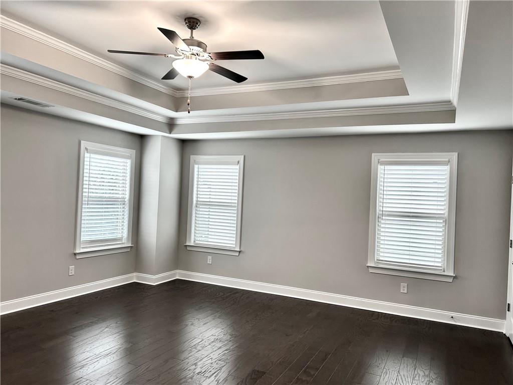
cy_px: 192
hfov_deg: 67.3
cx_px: 256
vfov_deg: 53.1
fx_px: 385
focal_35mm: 26
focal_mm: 5.7
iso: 100
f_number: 1.5
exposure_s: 1/60
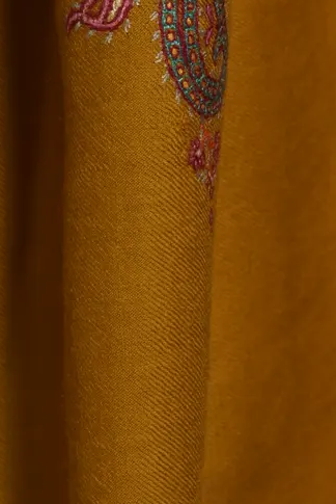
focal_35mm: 289
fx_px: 4040
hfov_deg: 4.7
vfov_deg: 7.0
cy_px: -214
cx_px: -105
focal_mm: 55
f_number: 6.3
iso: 125
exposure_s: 1/200
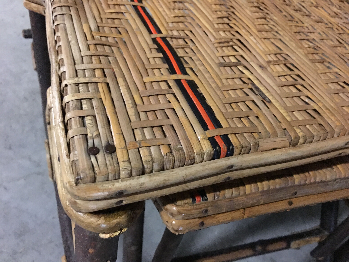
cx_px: 174
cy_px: 131
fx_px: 292
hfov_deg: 61.7
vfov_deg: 48.2
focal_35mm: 29
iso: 125
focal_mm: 4.15
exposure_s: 1/4
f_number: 2.2
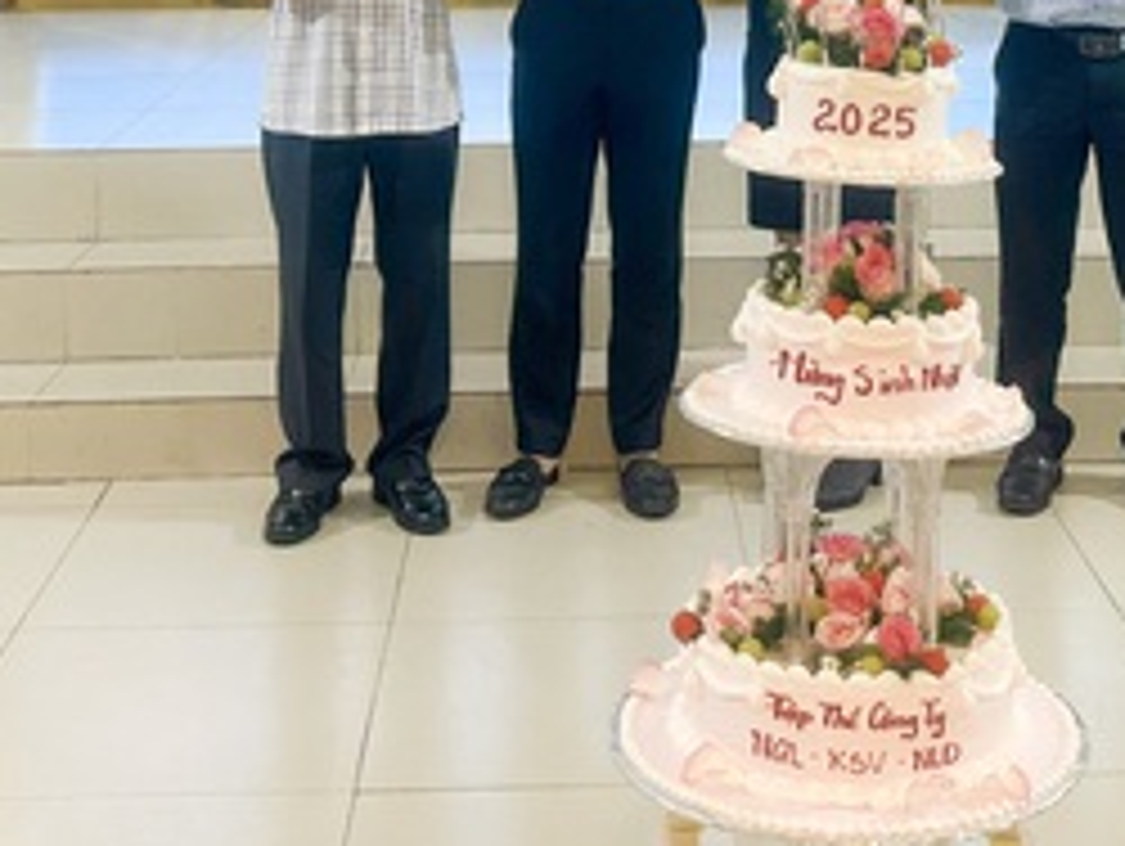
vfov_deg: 20.6
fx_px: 2180
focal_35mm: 67
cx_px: 706
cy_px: -158
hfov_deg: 28.8
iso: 80
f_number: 1.78
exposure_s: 1/100
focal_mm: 6.86
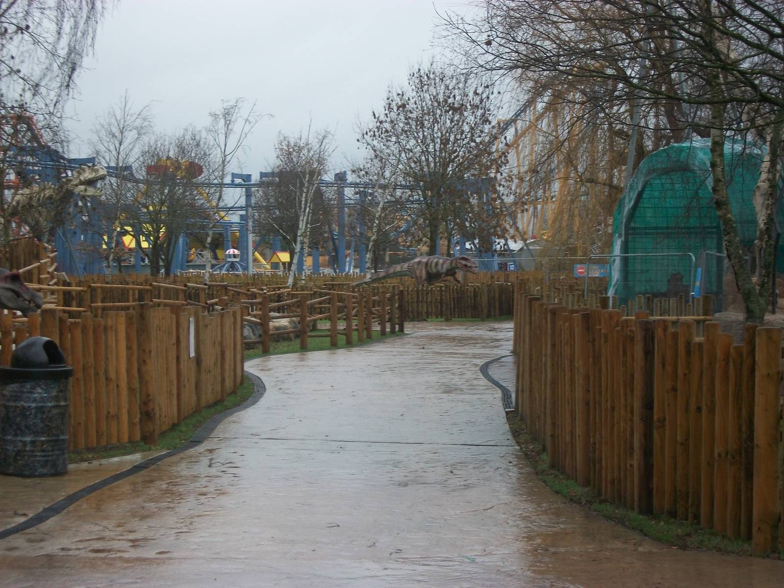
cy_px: 294
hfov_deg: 25.3
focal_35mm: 77
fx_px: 1744
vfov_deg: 19.1
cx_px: 392
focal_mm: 13.7
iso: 80
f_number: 4.6
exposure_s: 1/80
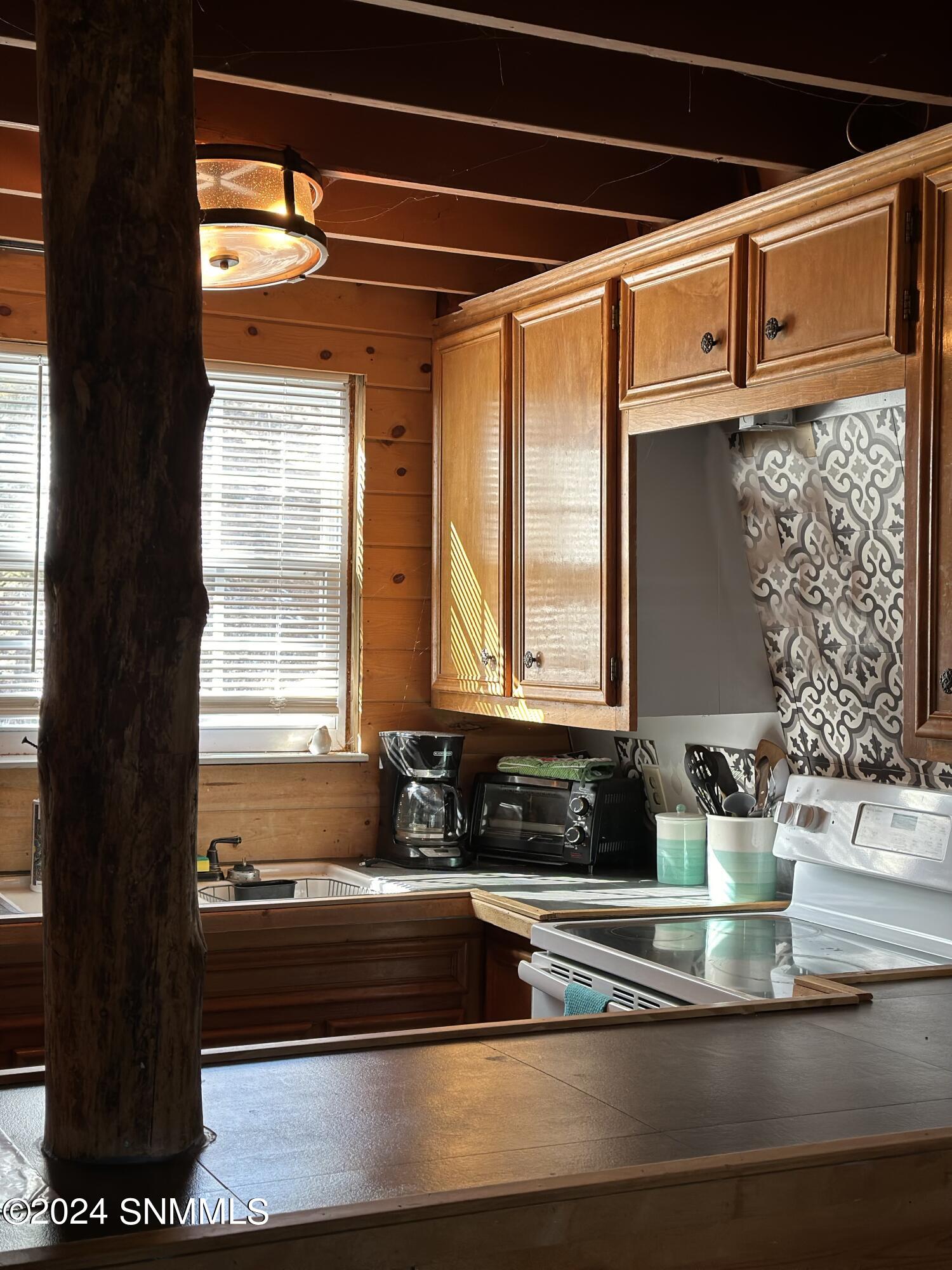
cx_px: 476
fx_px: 1760
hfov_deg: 30.3
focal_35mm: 48
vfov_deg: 39.7
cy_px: 635
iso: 100
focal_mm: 6.86
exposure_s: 1/120
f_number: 1.78
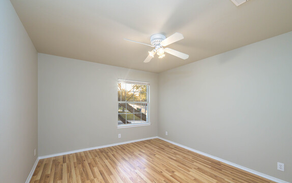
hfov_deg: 97.8
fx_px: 127
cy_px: 104
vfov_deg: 70.9
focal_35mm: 16
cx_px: 150
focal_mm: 14
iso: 400
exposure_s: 1/400
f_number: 7.1
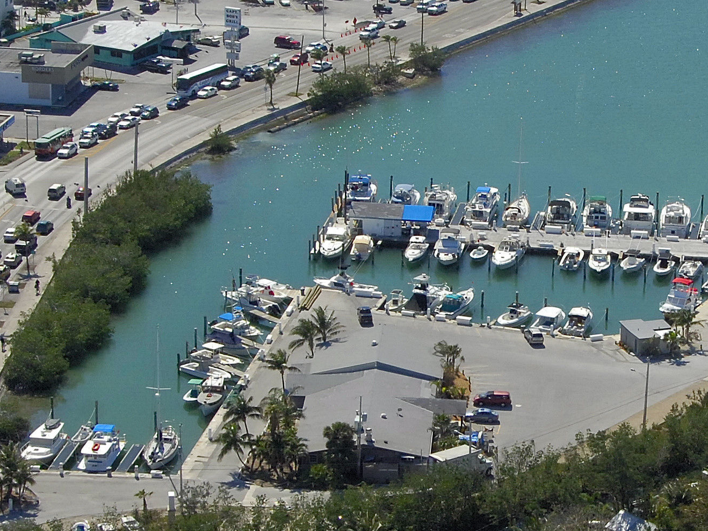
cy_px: 314
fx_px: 3067
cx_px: 514
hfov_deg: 13.1
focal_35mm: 150
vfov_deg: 9.9
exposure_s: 1/1000
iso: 400
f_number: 9.5
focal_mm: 32
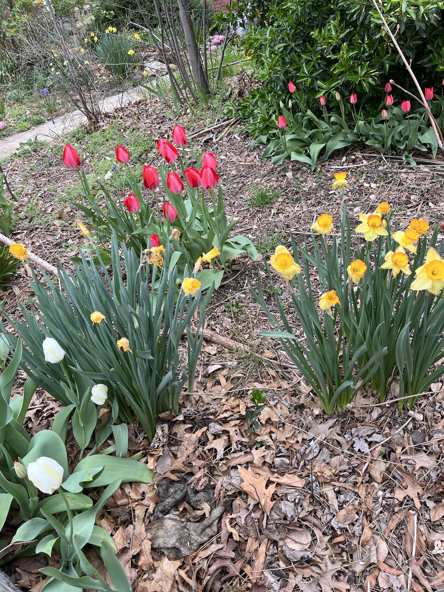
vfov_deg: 67.3
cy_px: 296
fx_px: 445
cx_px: 222
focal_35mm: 26
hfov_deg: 53.1
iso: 40
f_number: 1.6
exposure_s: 1/209
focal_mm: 5.1
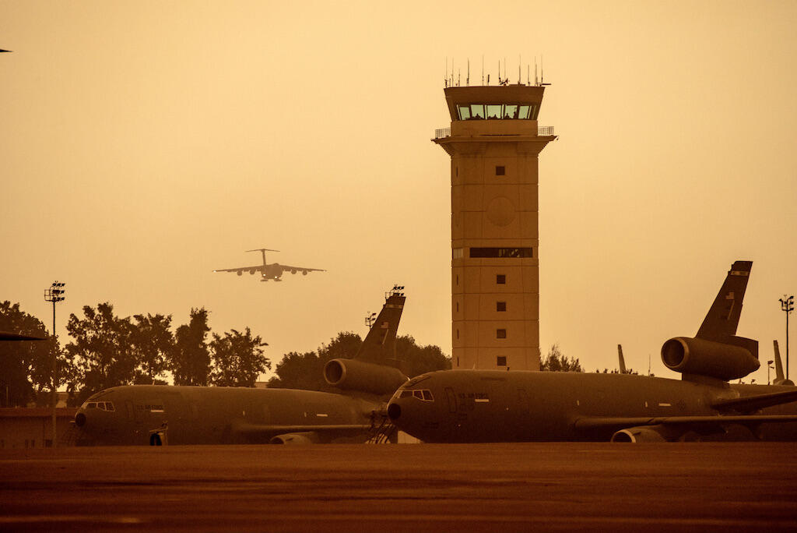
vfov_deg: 2.8
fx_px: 11075
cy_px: 266
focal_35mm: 500
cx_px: 398
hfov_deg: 4.1
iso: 800
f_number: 8
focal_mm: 500
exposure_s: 1/500
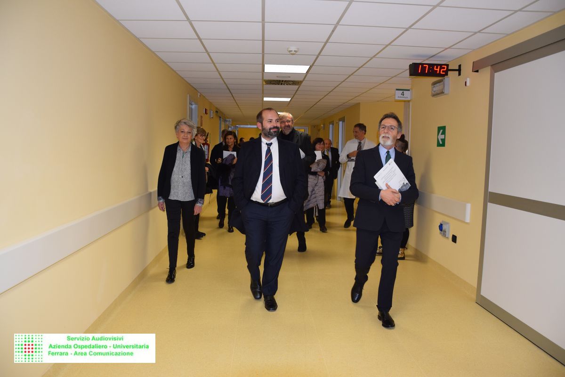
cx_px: 282
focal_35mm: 27
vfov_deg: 47.9
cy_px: 188
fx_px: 424
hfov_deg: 67.4
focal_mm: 18
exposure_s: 1/100
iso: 800
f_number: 5
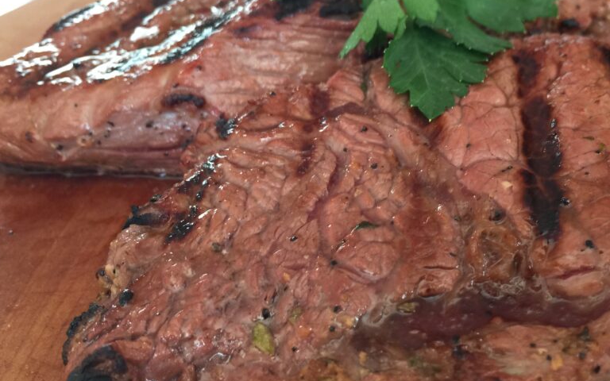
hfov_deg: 47.6
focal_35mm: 41
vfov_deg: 31.2
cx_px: 394
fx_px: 682
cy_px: 156
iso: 80
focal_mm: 4.15
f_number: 2.2
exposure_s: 1/15
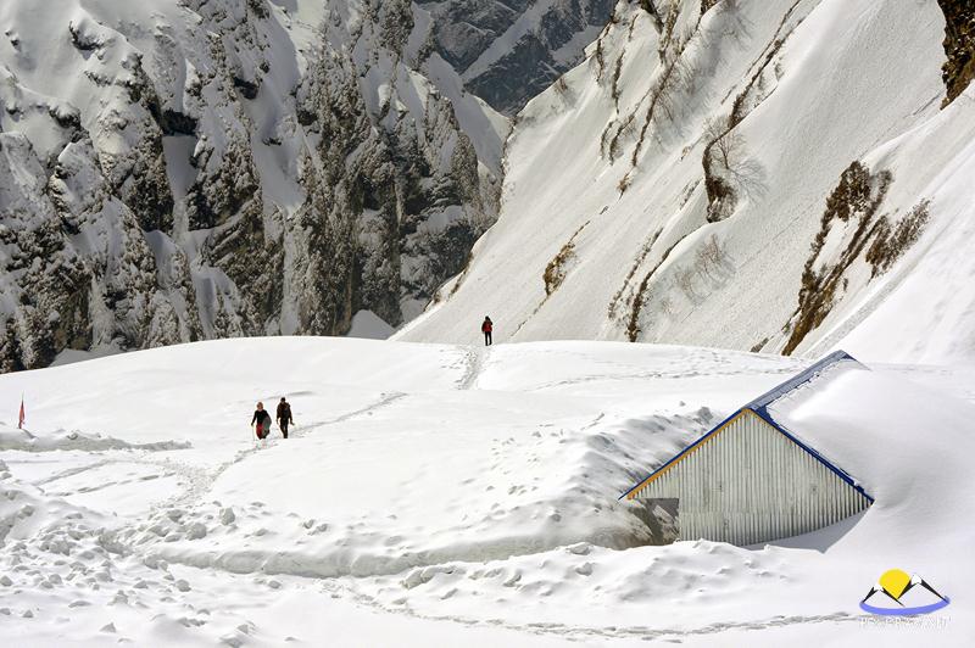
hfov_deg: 24.6
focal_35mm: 82
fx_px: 2232
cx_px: 488
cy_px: 324
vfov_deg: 16.5
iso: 100
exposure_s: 1/640
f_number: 6.3
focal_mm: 55
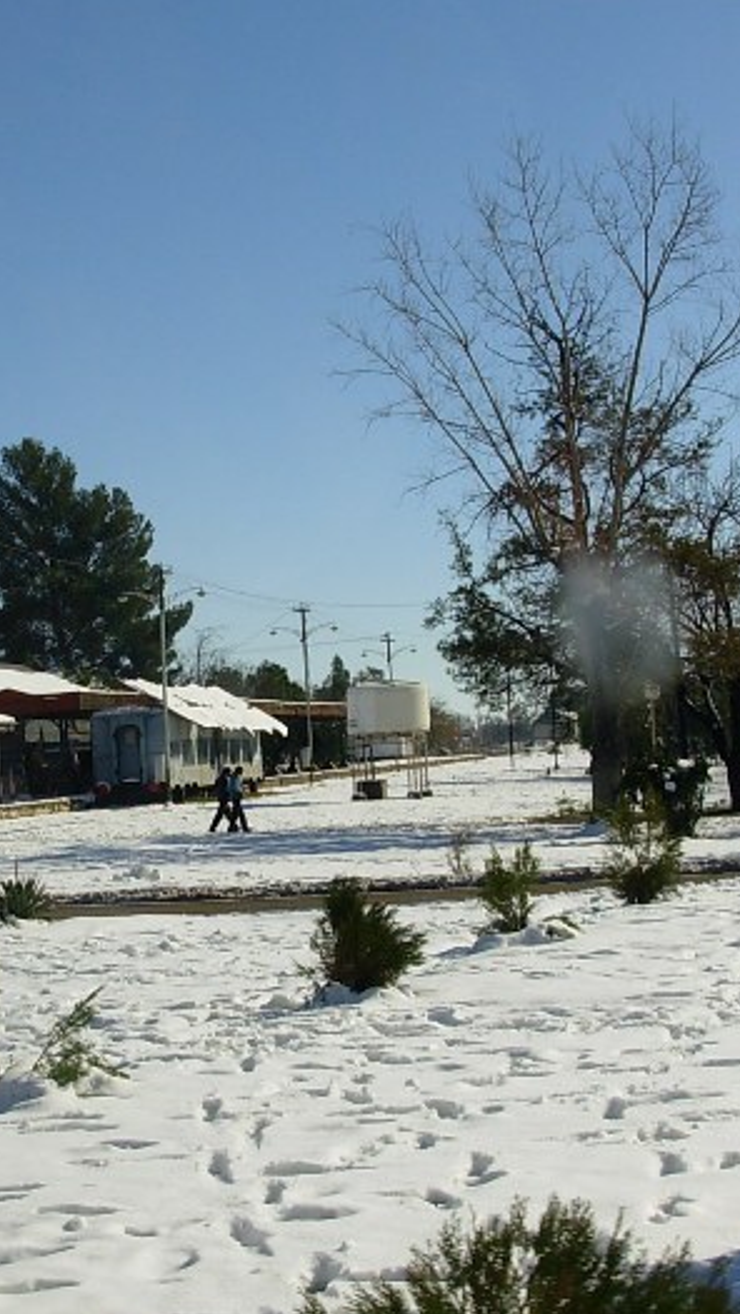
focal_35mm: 63
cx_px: 300
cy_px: 687
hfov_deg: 19.1
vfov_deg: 33.3
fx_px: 2197
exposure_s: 1/704
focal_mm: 6.3
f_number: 4.9
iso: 50
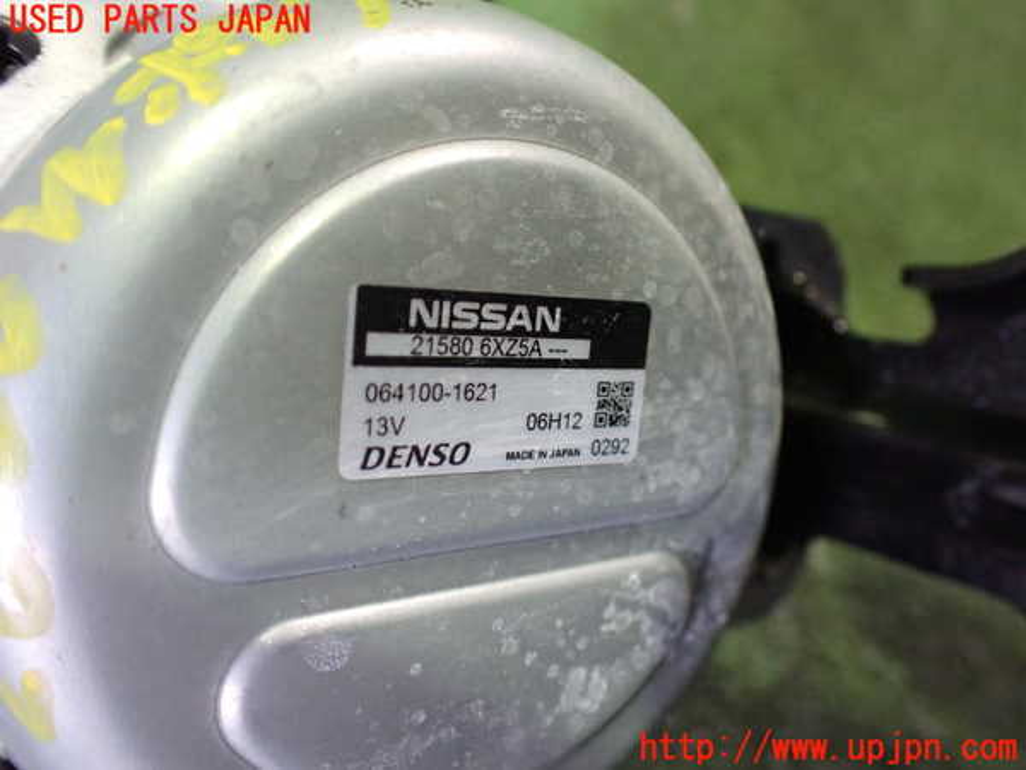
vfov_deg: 46.8
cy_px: 385
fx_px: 889
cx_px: 513
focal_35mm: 30
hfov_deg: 60.0
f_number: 2.3
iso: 800
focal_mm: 5.4
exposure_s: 1/40
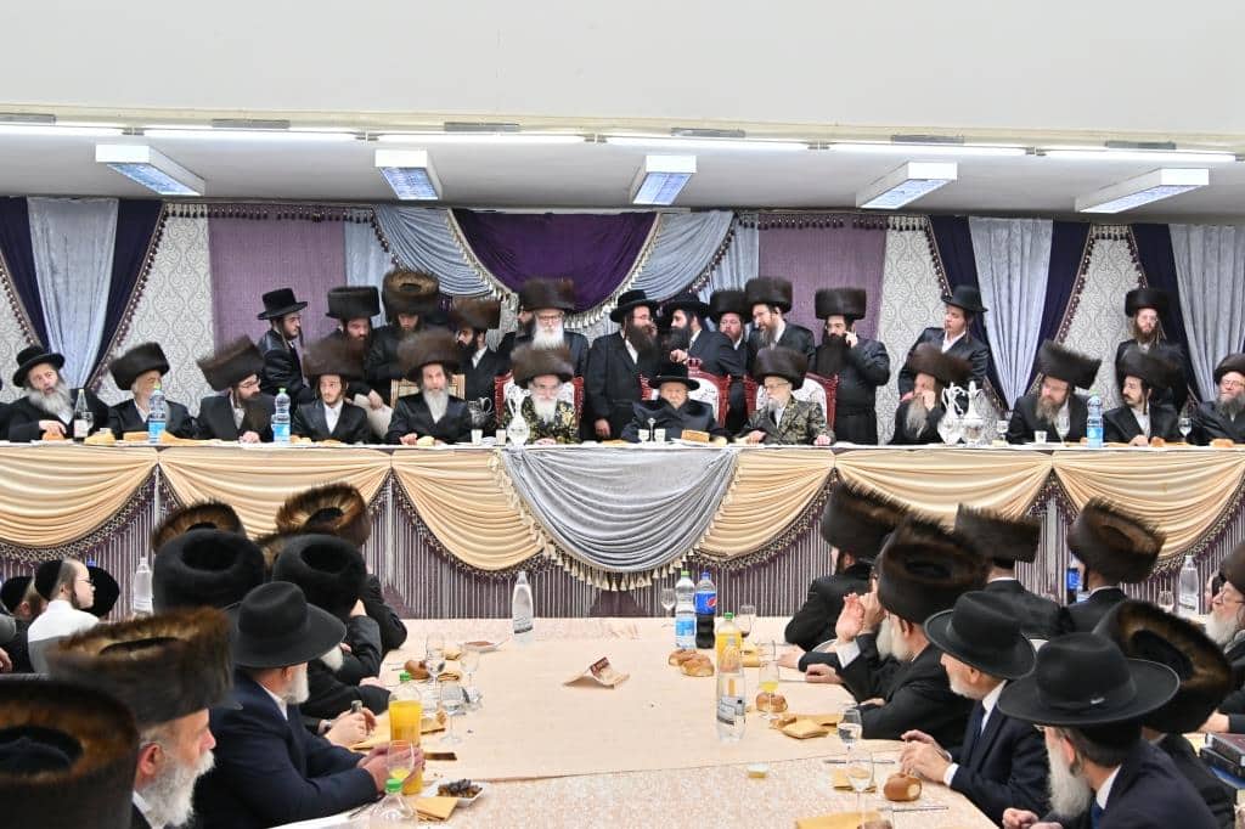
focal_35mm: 36
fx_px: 1245
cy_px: 414
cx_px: 622
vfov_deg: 36.8
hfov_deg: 53.1
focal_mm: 24
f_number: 4
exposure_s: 1/160
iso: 500
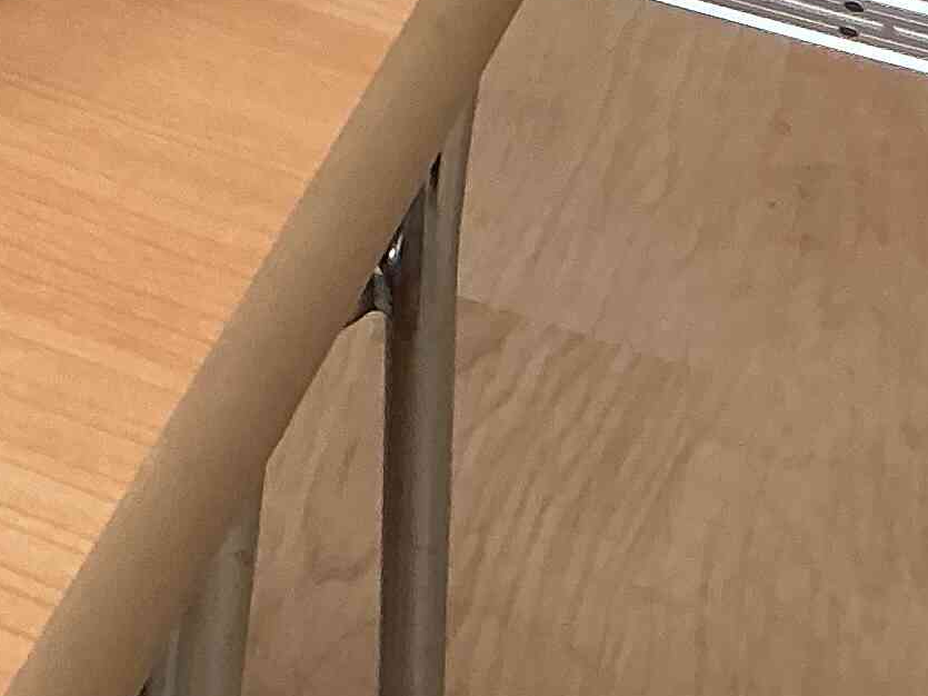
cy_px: -897
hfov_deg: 12.1
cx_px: -1075
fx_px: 3753
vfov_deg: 9.6
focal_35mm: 140
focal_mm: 3
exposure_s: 1/60
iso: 32
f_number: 1.8
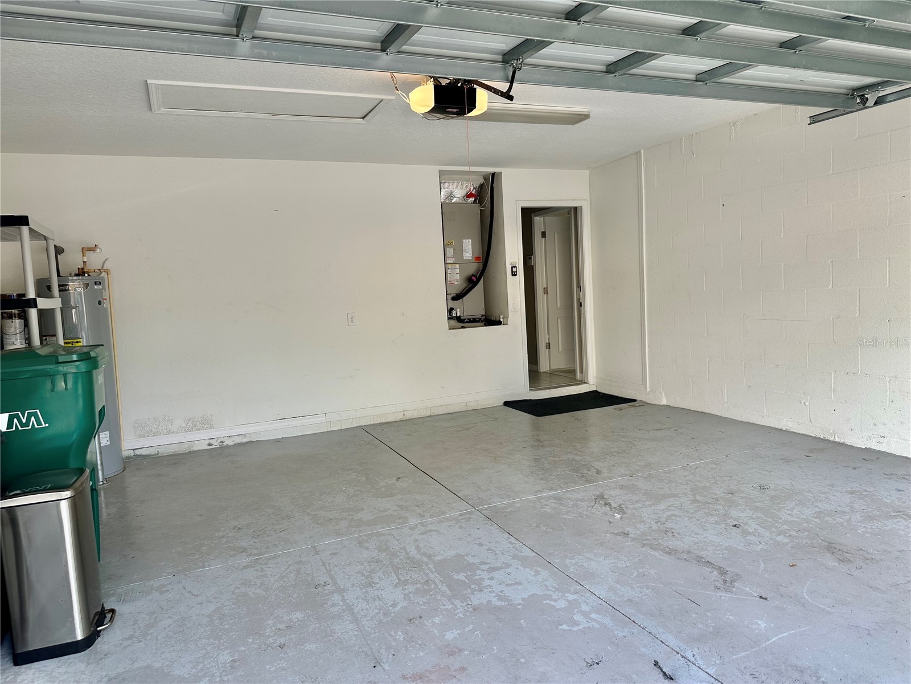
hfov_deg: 71.6
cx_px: 456
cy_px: 342
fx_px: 632
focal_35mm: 24
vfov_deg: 56.8
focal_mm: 6.86
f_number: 1.78
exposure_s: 1/261
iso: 80
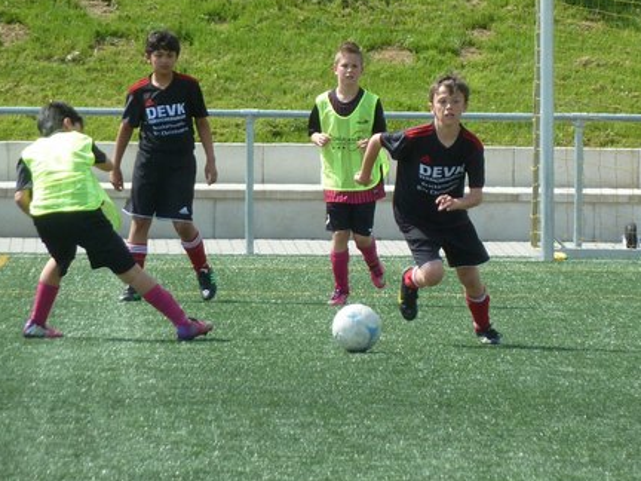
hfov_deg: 4.1
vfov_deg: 3.1
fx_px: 8999
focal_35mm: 486
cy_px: 152
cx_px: 439
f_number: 4.9
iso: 160
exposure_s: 1/400
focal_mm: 49.2
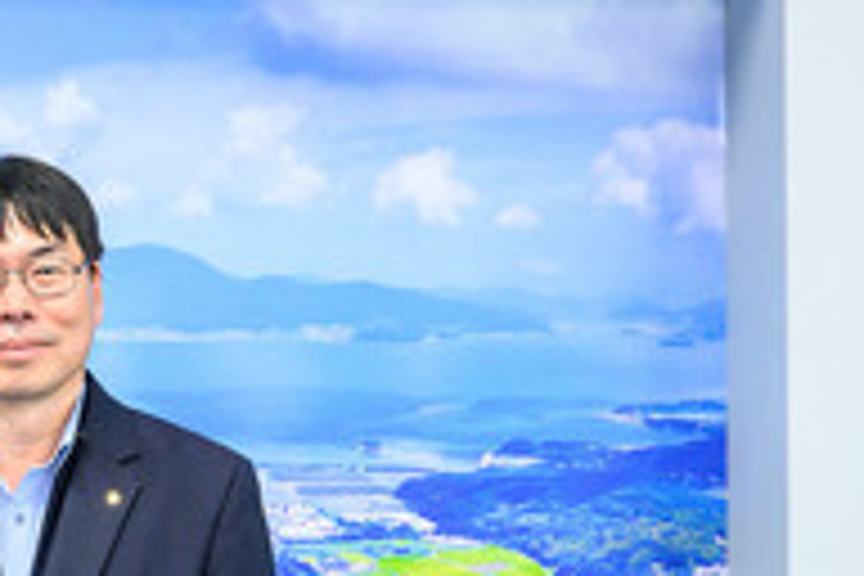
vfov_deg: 8.0
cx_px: -333
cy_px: 396
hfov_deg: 11.6
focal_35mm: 172
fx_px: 4128
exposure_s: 1/200
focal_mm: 55
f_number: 4
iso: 2000
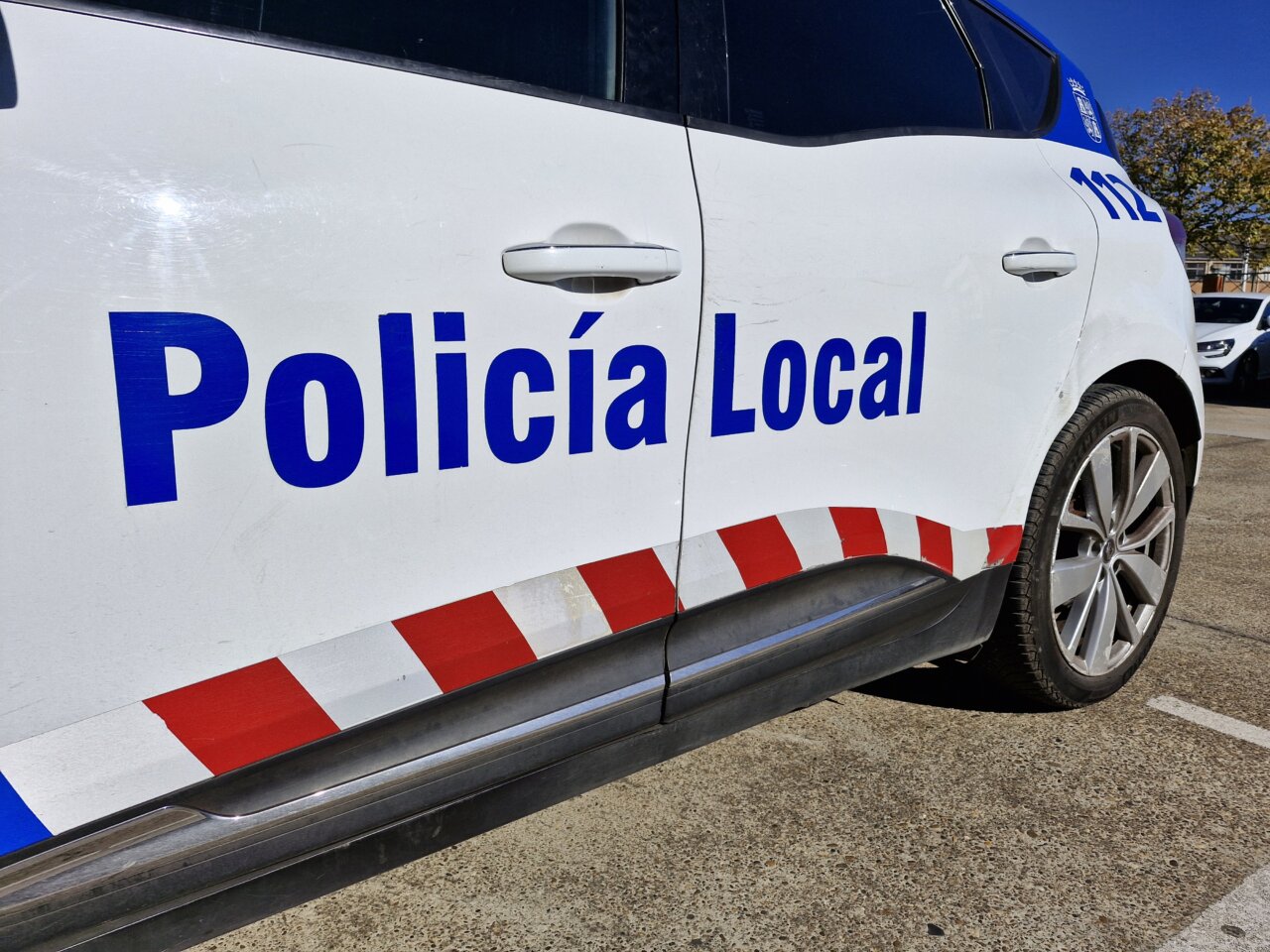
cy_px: 476
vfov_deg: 58.9
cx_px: 635
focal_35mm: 23
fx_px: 844
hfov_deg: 73.9
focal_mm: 5.54
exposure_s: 1/6032
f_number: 1.8
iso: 50
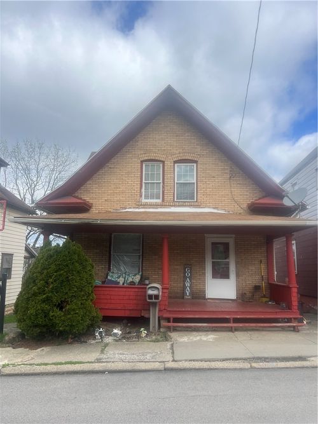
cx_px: 159
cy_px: 212
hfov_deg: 53.0
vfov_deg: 67.3
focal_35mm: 26
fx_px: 319
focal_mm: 5.7
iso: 50
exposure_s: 1/3165
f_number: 1.5
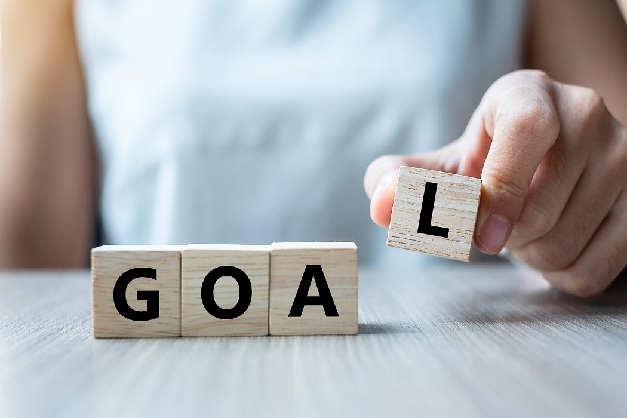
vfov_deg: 25.5
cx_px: 314
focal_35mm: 53
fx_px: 923
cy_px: 209
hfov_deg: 37.5
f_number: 3.2
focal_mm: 35
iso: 200
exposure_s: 1/240
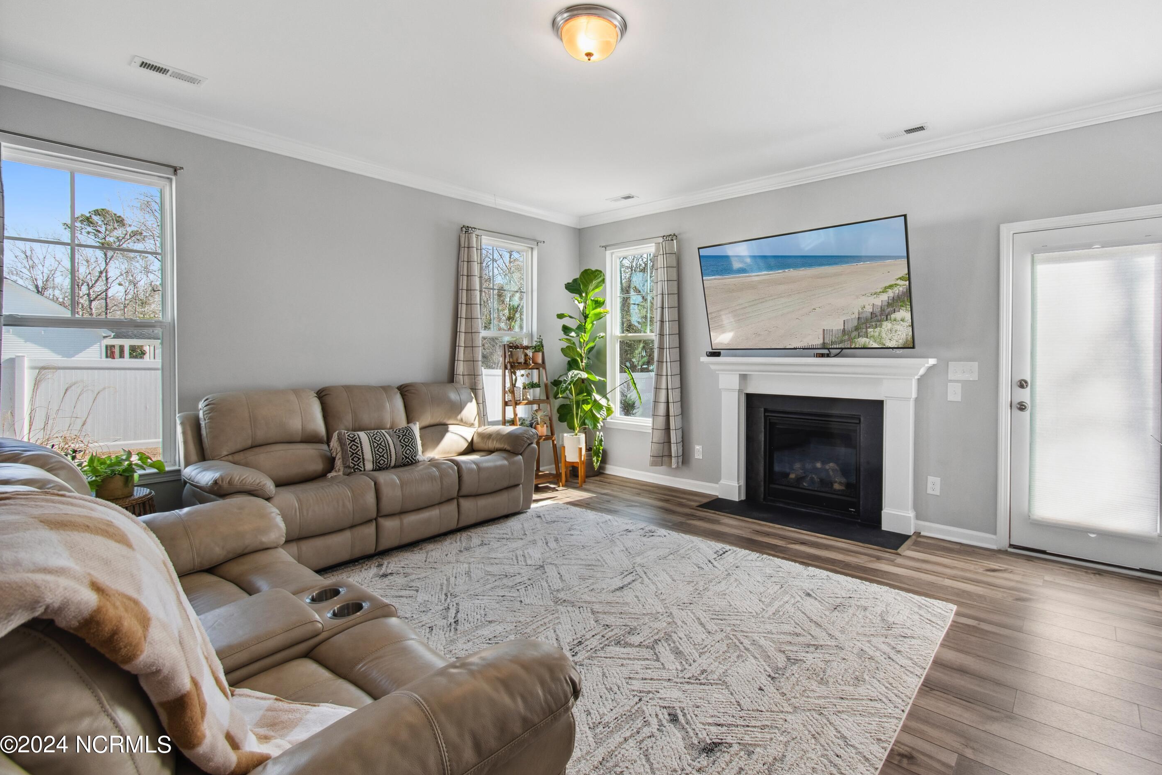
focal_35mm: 16
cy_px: 369
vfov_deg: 73.7
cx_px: 618
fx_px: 516
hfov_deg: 96.6
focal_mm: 10
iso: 100
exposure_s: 1/80
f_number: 4.5
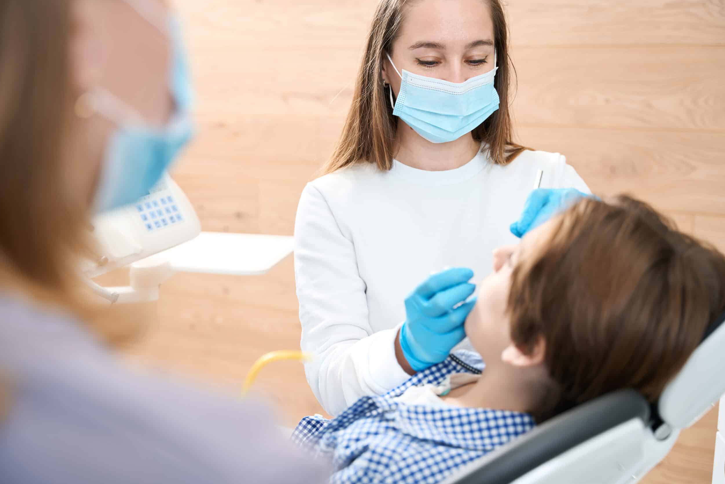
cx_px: 361
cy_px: 241
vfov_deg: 28.1
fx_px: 965
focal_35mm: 48
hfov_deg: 41.2
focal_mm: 46.9
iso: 100
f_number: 3.2
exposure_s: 1/250
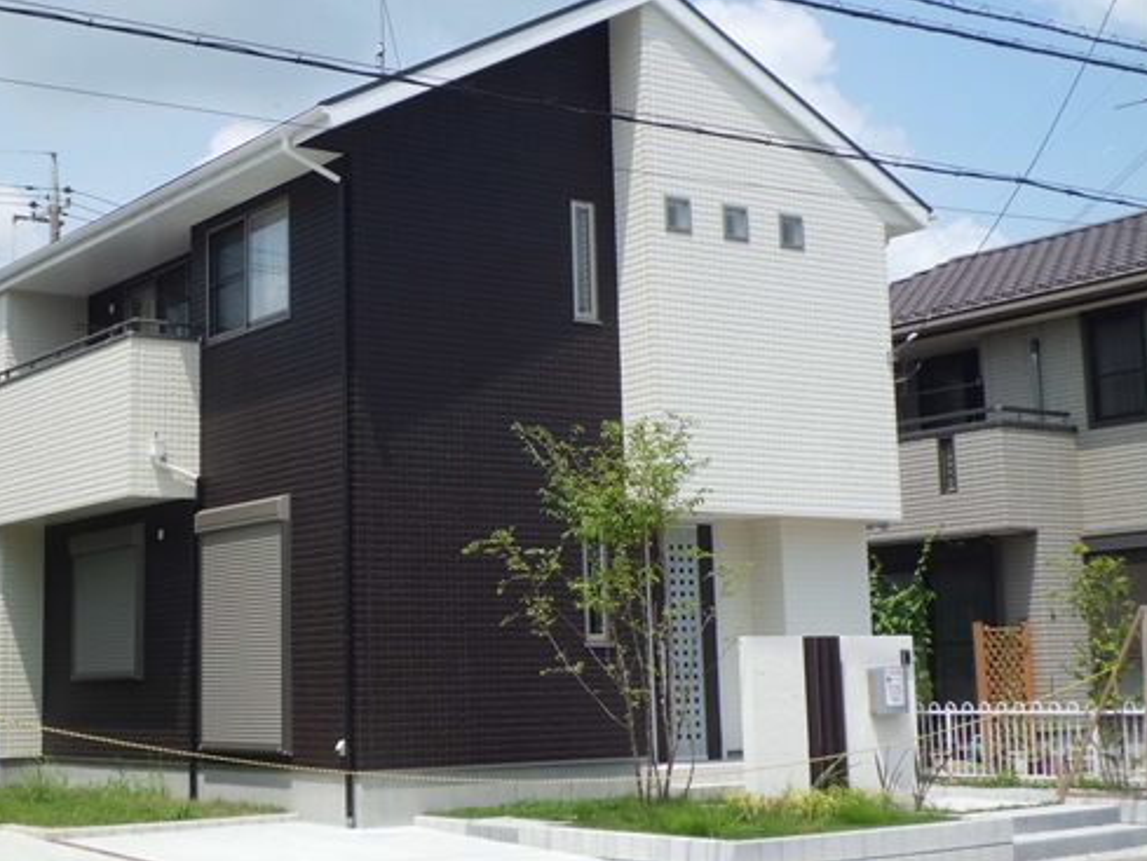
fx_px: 1955
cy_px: 391
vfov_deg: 24.8
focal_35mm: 59
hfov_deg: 32.5
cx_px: 434
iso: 64
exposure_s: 1/800
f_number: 9.6
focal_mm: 8.3
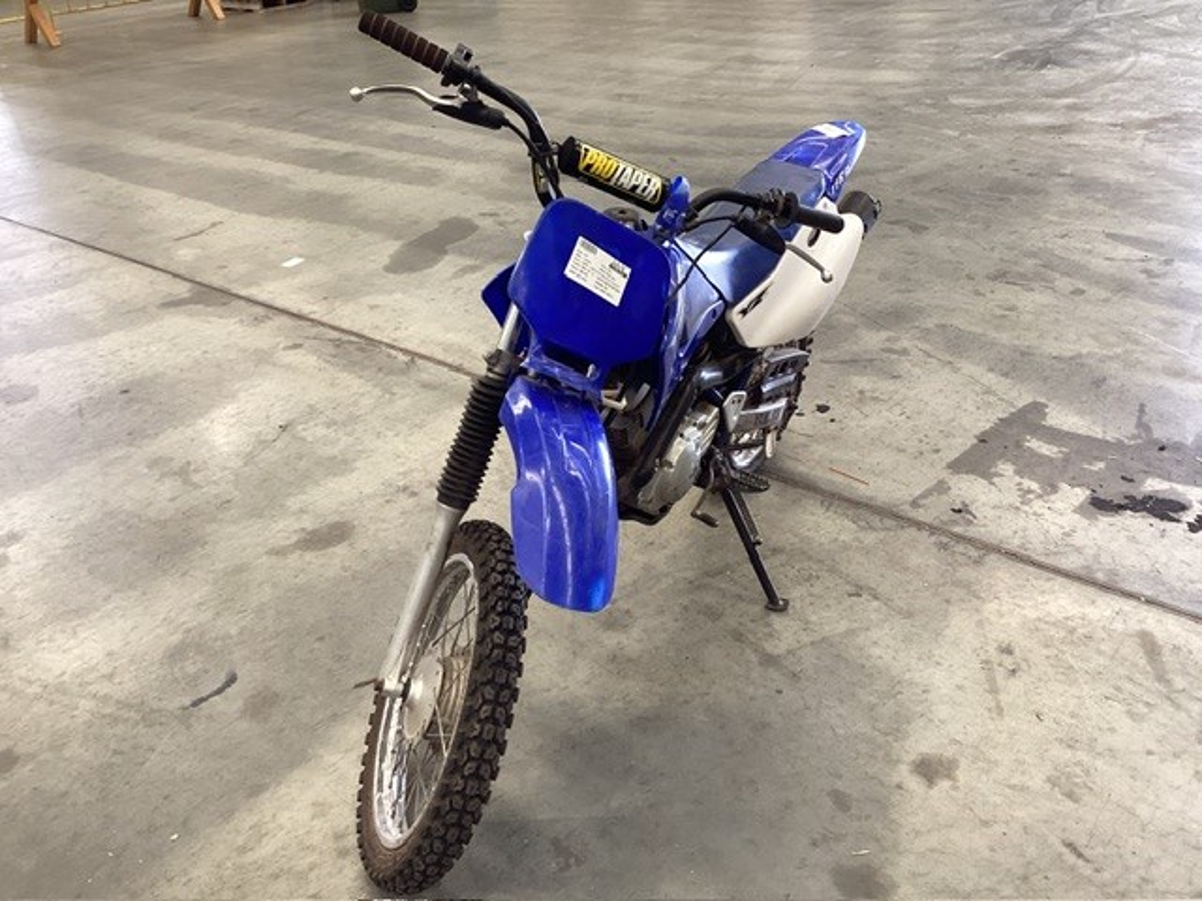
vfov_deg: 45.4
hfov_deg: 58.4
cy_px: 450
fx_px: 1076
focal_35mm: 31
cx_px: 601
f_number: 2.4
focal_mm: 3.3
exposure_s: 1/50
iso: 80
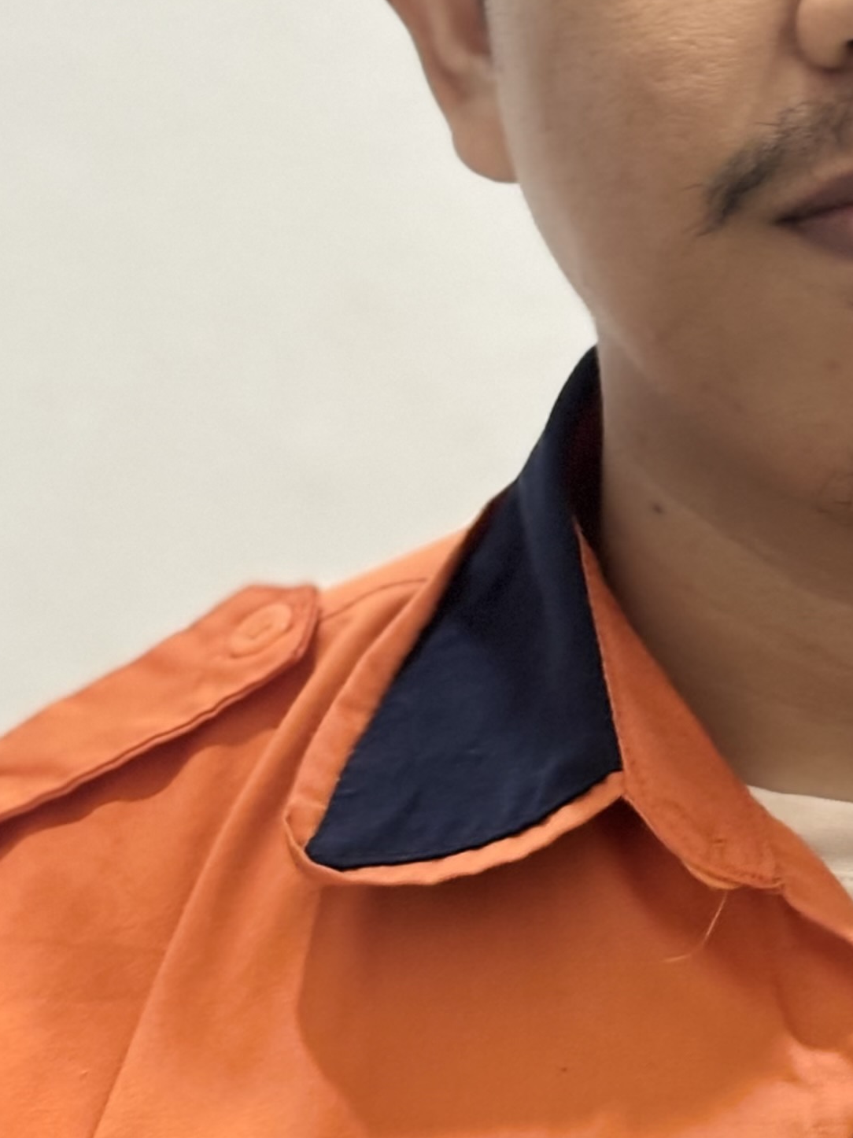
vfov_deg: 13.6
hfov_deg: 10.1
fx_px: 4765
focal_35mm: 145
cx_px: 854
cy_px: 560
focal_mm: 5.96
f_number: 1.6
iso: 250
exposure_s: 1/25
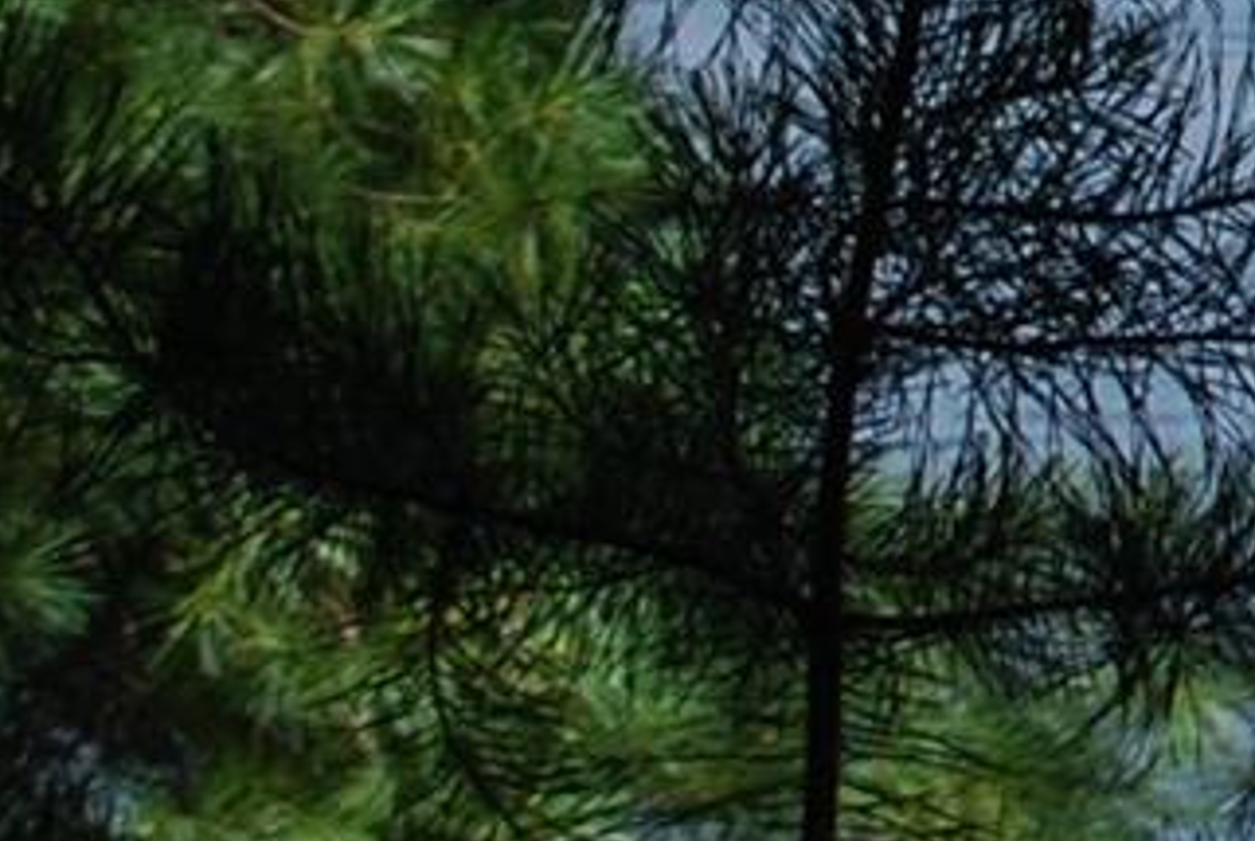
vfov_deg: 2.6
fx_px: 18369
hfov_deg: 3.8
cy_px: -1537
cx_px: 3718
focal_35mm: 526
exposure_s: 1/200
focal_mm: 55
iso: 100
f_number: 7.1
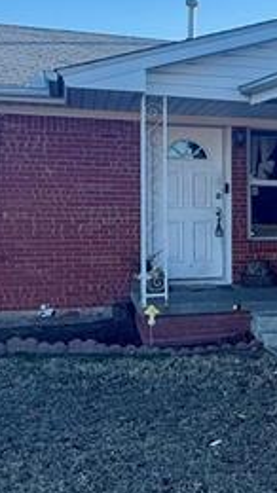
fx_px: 784
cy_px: 237
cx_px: 444
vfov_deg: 34.9
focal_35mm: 60
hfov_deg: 17.5
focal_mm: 2.22
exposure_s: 1/693
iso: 50
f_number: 2.2
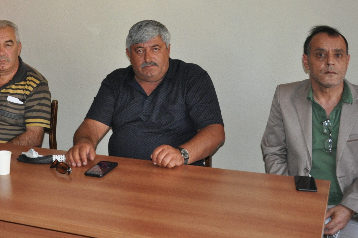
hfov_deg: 33.4
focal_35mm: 59
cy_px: 54
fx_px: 586
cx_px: 94
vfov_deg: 22.7
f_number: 3.8
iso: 800
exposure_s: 1/60
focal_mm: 24
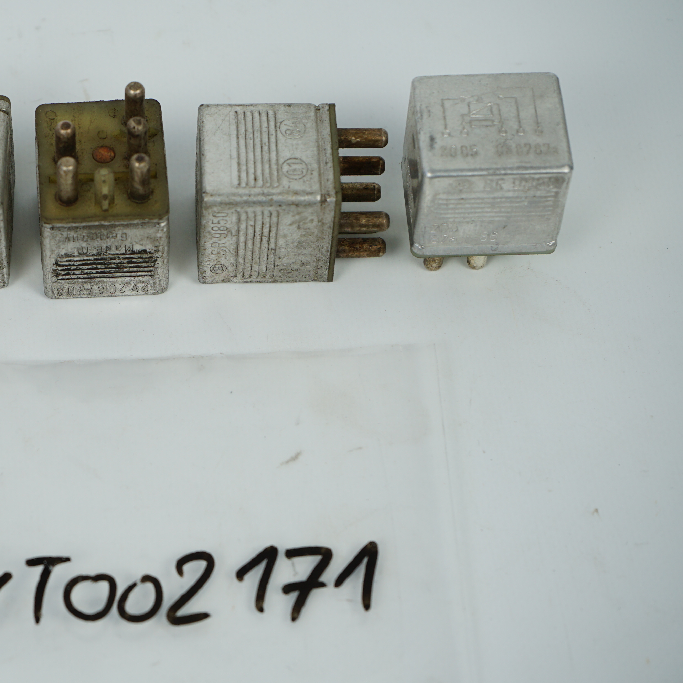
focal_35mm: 105
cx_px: 109
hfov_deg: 16.4
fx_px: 2344
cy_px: 324
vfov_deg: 16.6
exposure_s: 1/200
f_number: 7.1
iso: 200
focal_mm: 69
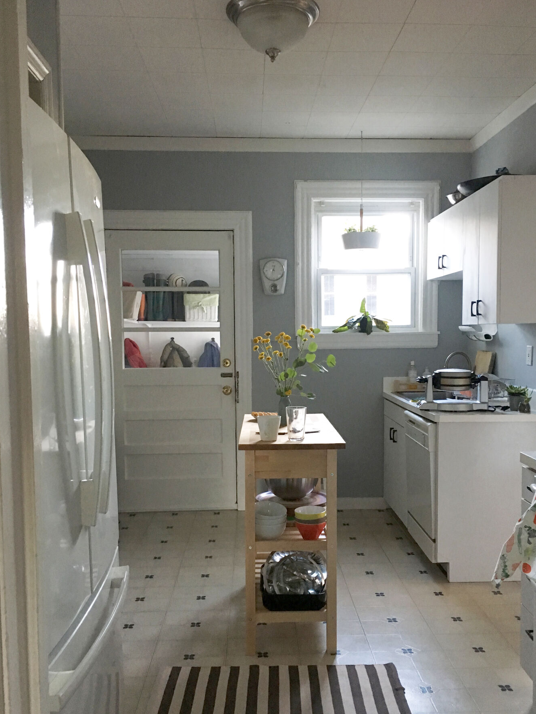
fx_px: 661
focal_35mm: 32
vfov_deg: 56.8
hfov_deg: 44.1
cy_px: 383
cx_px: 290
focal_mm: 4.15
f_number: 2.2
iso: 200
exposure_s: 1/20
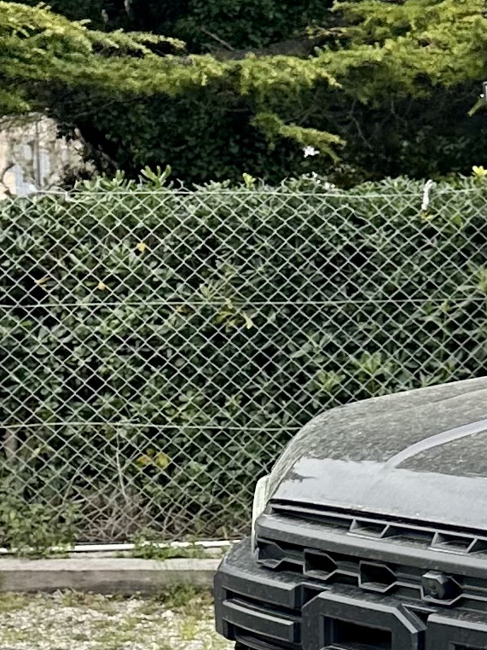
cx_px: 1251
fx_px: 2384
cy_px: 395
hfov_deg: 9.9
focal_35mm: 127
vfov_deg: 15.5
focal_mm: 6.86
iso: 80
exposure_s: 1/910
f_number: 1.78
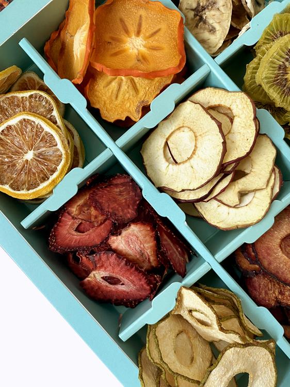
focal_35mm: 26
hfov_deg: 53.0
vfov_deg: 67.3
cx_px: 145
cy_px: 194
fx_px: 291
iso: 125
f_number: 1.8
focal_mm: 4.25
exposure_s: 1/60
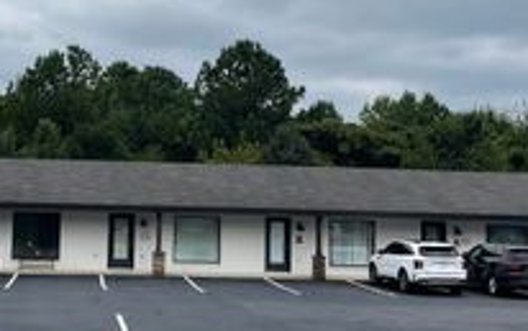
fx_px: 965
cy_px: 140
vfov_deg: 19.4
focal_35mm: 67
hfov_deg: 30.1
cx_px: 126
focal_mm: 4.2
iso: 32
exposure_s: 1/3861
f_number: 1.6
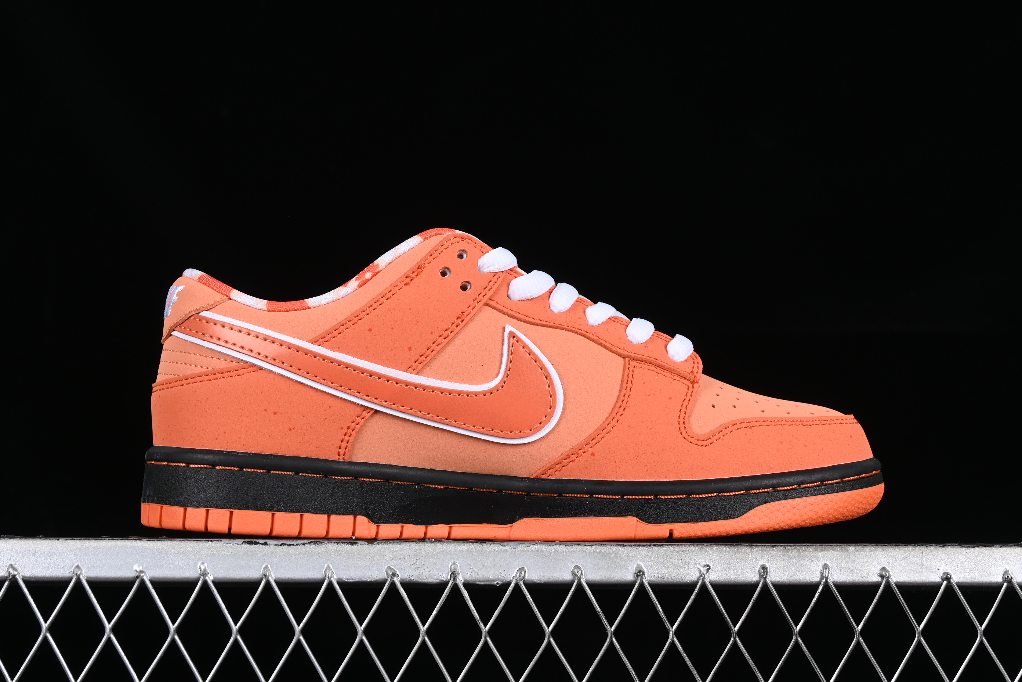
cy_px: 341
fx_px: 2129
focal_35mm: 75
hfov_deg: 27.0
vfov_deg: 18.2
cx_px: 511
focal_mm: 50
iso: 160
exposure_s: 1/80
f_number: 8
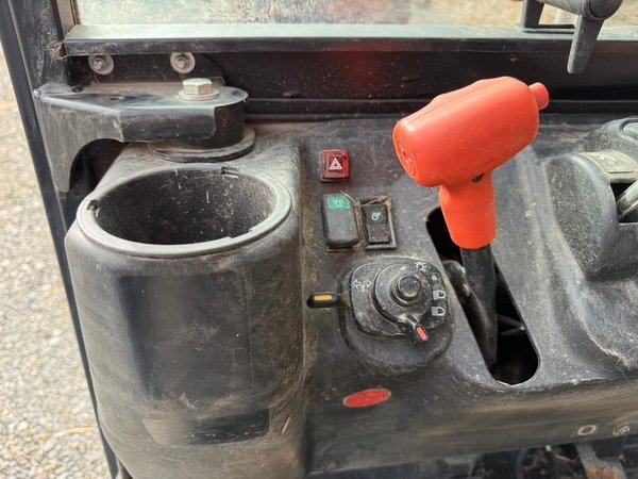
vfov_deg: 56.8
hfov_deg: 71.6
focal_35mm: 24
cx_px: 319
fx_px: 442
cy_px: 240
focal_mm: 6.76
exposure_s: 1/284
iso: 100
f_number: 1.78
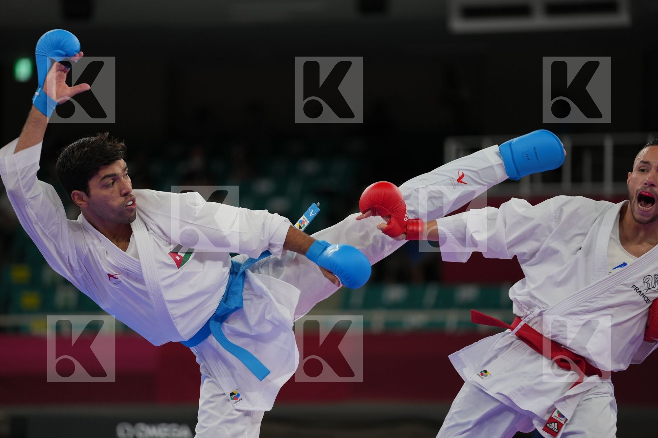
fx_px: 3125
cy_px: 219
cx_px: 329
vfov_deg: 8.0
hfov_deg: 12.0
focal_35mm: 171
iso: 500
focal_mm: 171
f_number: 2.8
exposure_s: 1/1000
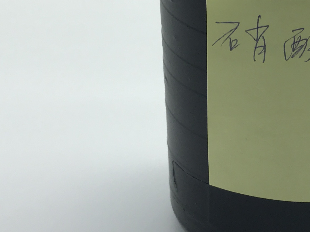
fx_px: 851
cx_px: 281
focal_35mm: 95
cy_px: 59
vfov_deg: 15.5
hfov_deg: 20.2
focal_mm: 3.99
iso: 20
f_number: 1.8
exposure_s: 1/463
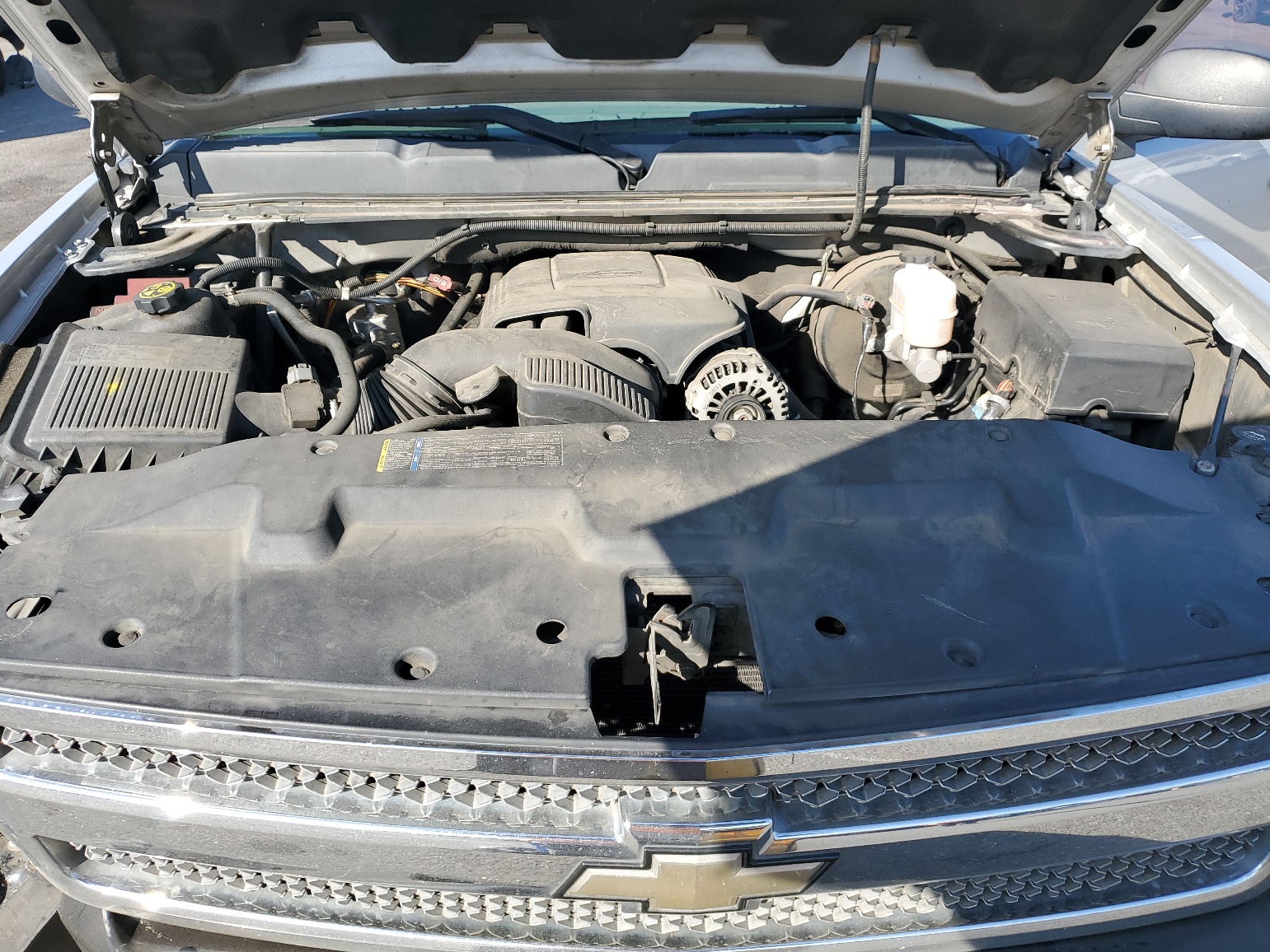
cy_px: 480
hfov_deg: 65.3
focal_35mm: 27
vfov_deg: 51.4
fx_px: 991
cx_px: 628
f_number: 1.5
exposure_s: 1/1000
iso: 50
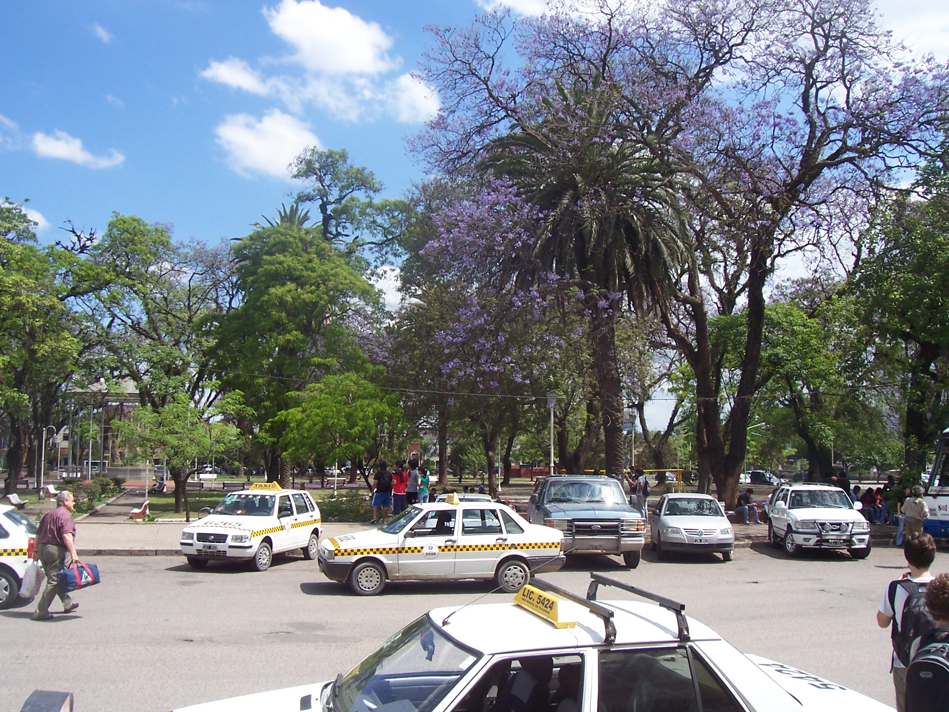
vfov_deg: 41.8
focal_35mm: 34
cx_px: 474
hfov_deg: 54.0
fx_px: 932
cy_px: 356
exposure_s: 1/350
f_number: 5.6
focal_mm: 5.6
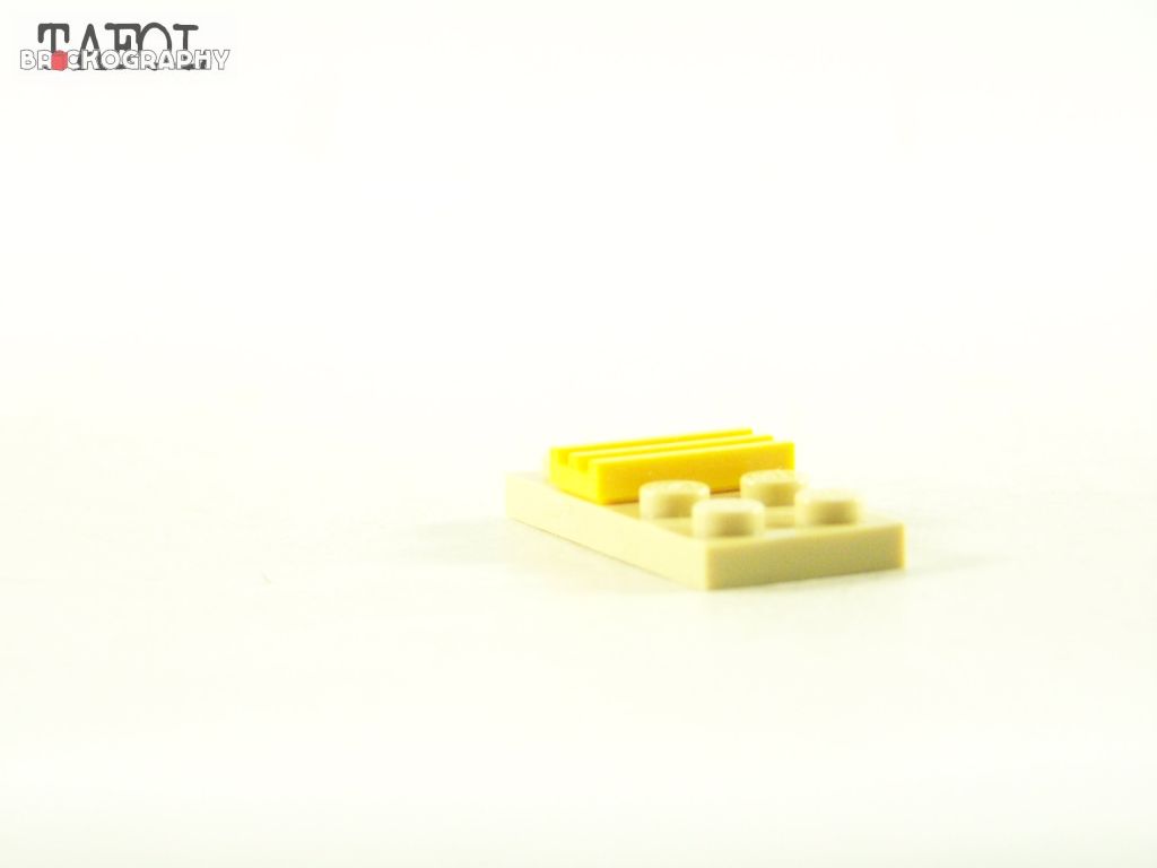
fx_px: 4278
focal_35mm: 128
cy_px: 434
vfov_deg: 11.6
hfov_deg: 15.4
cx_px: 578
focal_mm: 21.2
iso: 400
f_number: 3.2
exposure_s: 1/60
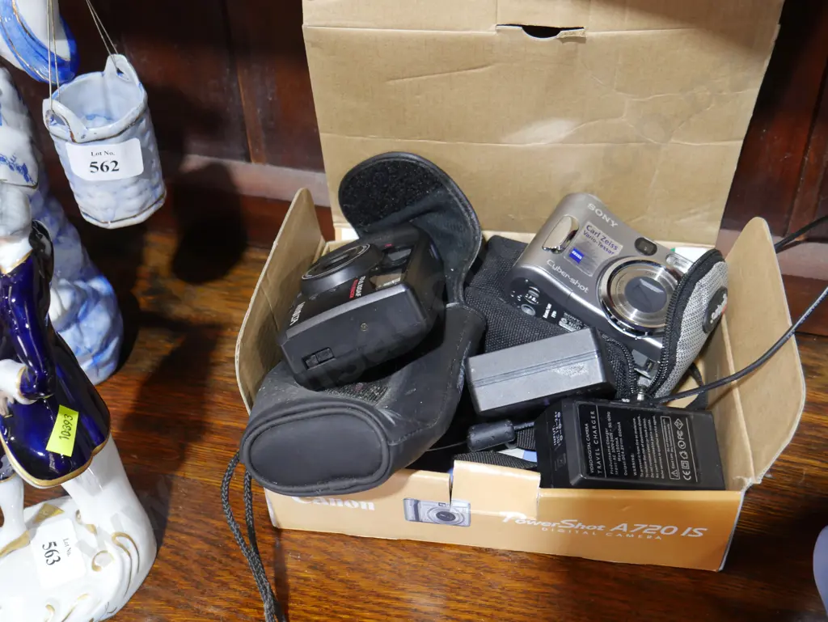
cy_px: 311
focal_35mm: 44
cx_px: 414
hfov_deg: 42.9
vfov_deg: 32.9
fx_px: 1053
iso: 1000
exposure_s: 1/60
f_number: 4.7
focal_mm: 22
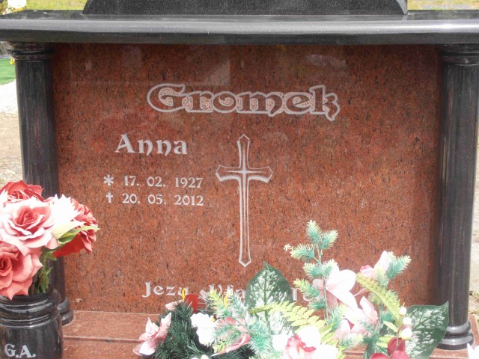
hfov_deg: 28.2
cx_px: 240
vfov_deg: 21.3
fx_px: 955
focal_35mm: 69
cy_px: 180
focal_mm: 12.29
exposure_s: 1/250
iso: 80
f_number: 4.8
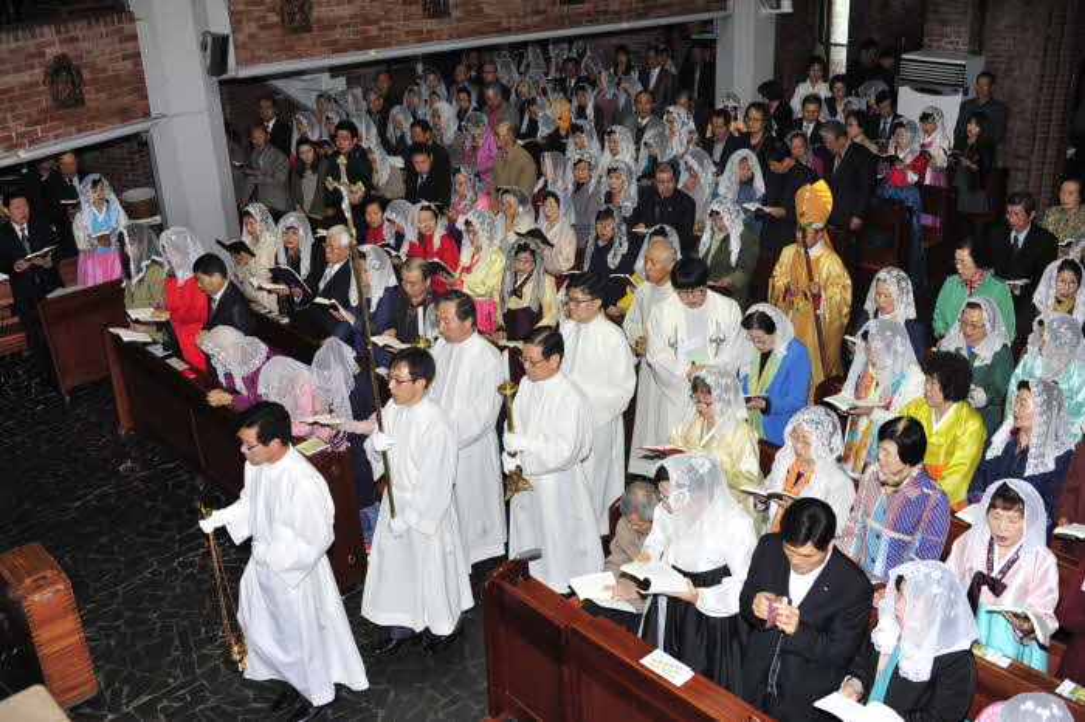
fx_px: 1054
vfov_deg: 37.8
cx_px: 542
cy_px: 361
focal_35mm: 35
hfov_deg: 54.5
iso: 200
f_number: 4.5
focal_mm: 35
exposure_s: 1/60
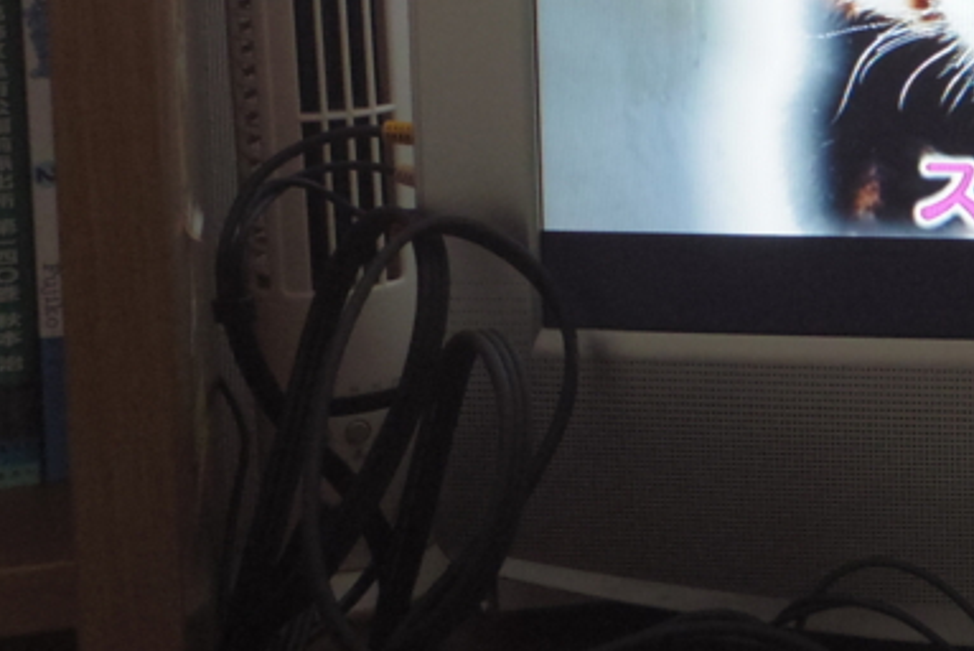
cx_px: 1027
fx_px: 2031
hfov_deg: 25.3
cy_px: 43
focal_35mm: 75
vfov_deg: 17.9
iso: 500
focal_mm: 5
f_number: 2.8
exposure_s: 1/50
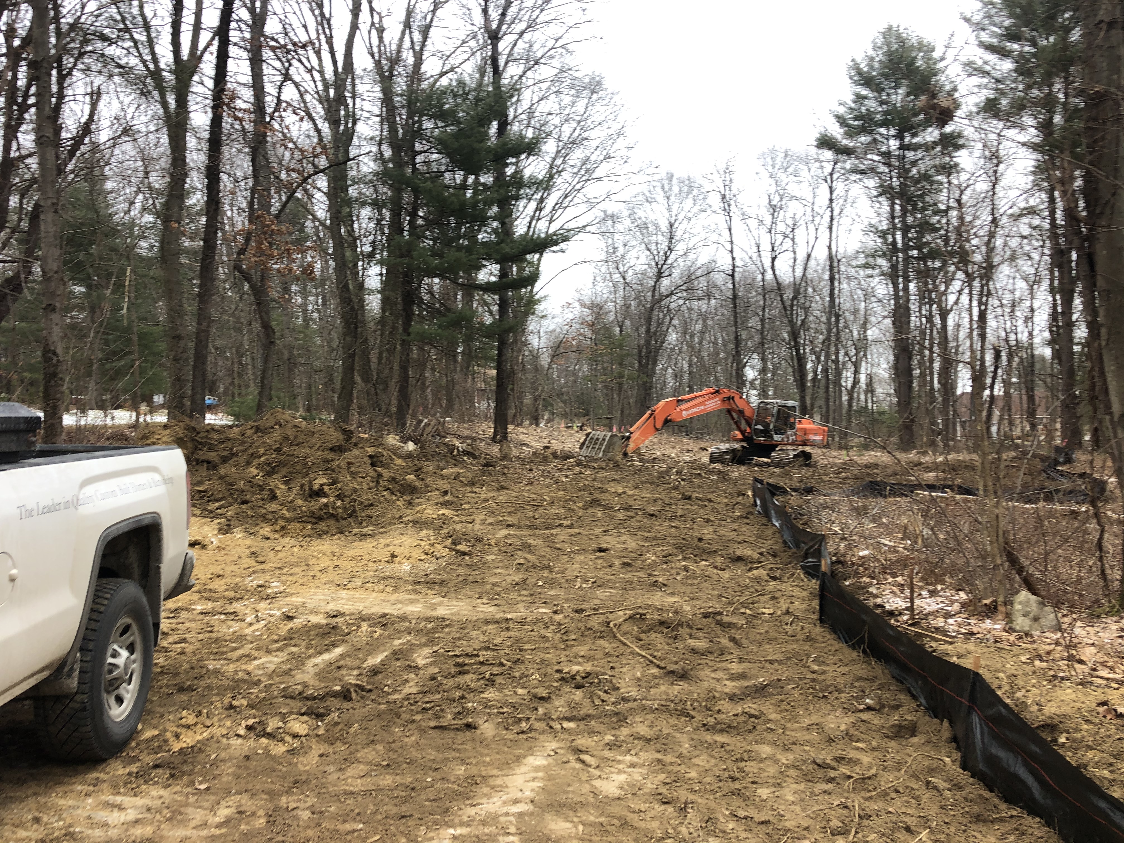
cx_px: 562
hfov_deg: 63.4
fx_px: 909
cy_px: 422
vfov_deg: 49.7
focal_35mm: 28
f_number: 1.8
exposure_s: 1/170
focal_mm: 3.99
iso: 20
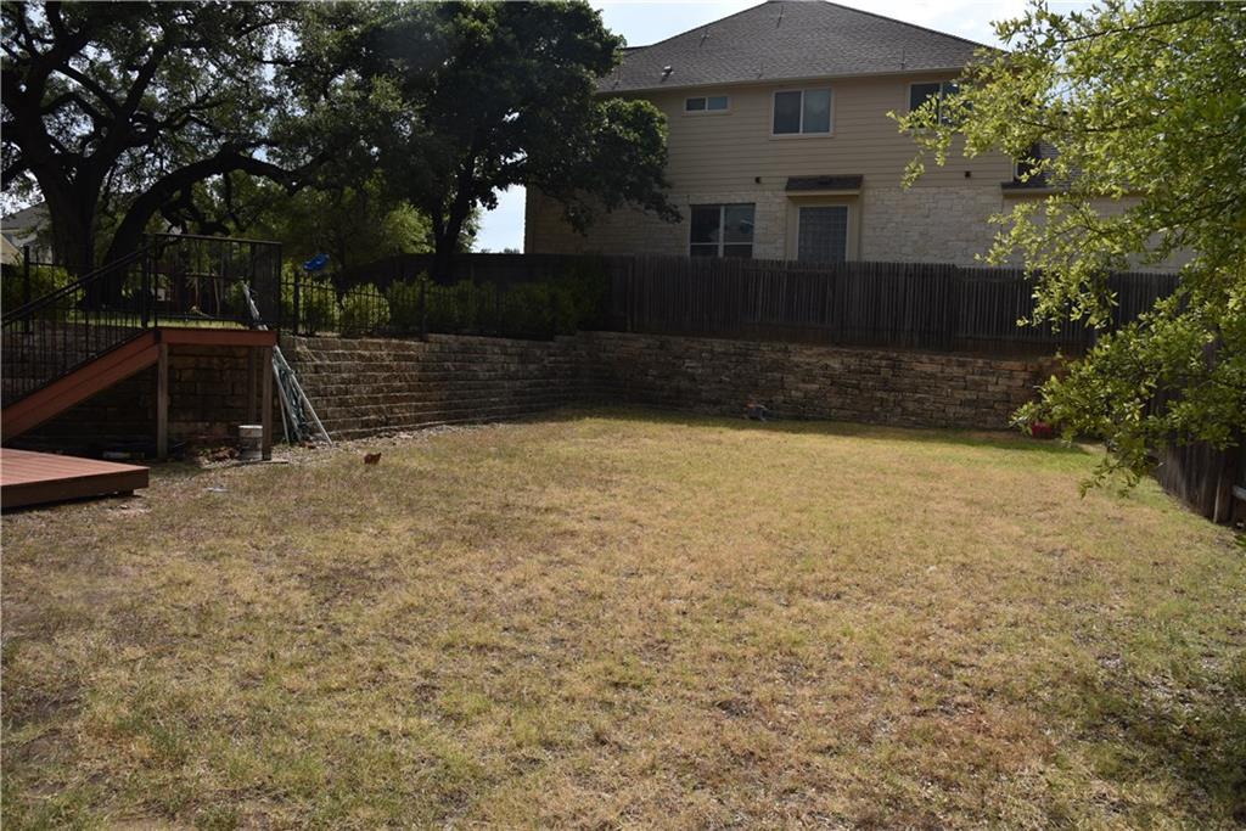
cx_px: 623
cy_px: 416
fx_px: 831
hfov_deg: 73.7
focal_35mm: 24
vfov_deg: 53.1
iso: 100
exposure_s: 1/250
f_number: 8
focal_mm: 24
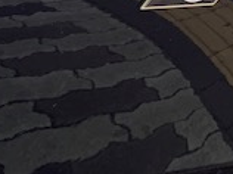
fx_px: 1418
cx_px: 335
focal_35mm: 211
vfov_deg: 6.8
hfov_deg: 9.2
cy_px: -156
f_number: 2.4
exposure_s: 1/175
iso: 16
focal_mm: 6
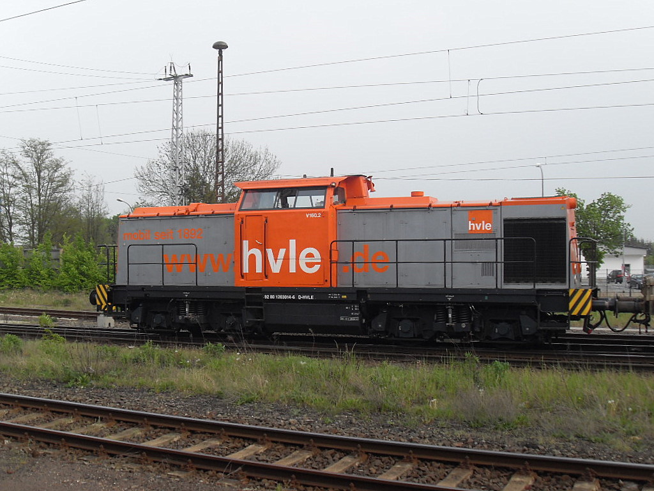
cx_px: 327
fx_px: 756
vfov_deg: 36.0
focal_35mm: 40
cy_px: 246
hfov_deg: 46.8
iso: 80
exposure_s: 1/90
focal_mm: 7.1
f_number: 7.7
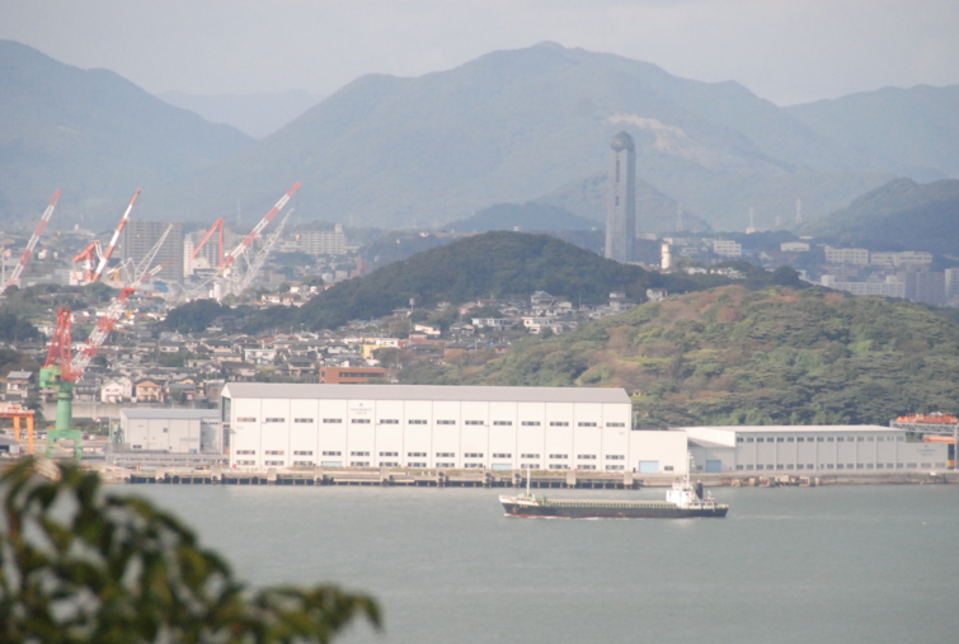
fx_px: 8490
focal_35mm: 318
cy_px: 335
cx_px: 507
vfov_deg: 4.3
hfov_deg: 6.5
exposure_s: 1/4000
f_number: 8
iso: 1600
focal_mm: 200
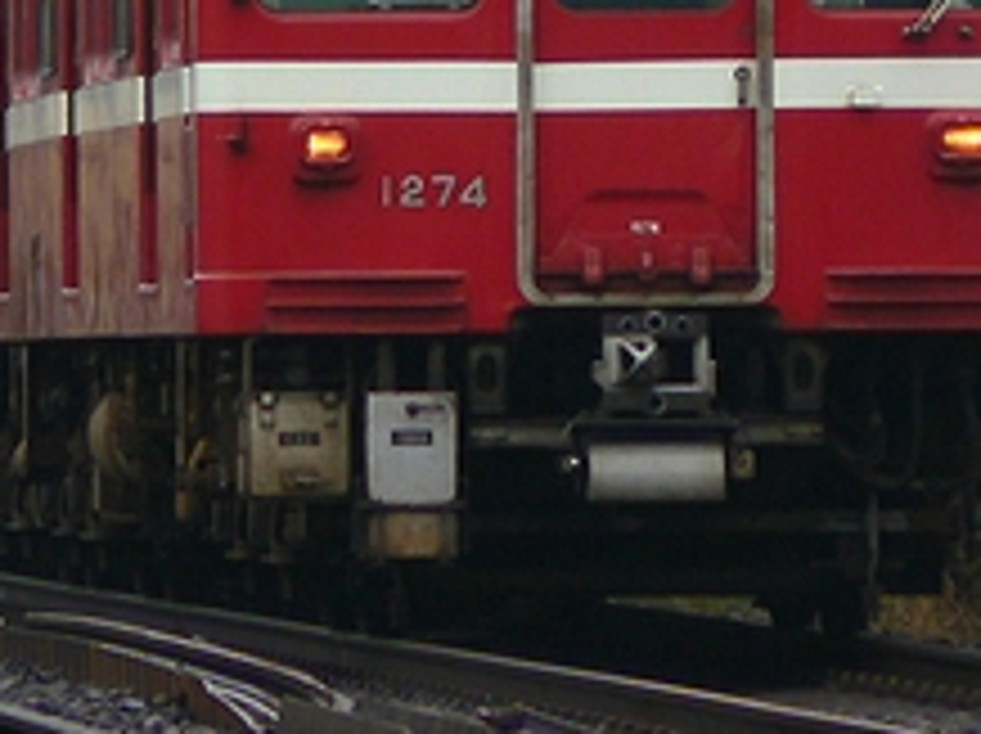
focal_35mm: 820
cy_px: -72
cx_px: 243
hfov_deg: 2.4
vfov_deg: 1.8
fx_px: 23213
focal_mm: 62
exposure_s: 1/320
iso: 80
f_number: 4
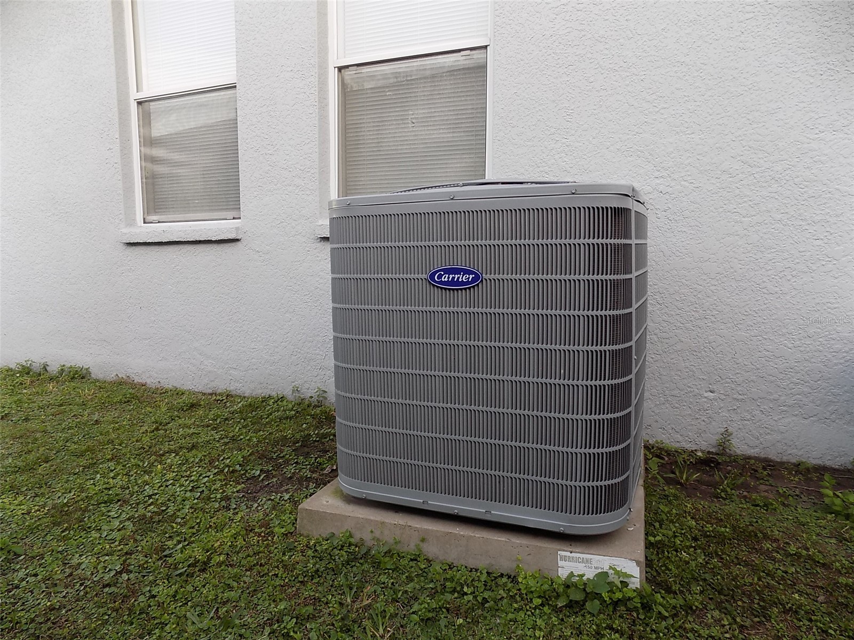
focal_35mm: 23
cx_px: 427
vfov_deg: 58.9
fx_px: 567
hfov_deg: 73.9
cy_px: 320
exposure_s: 1/30
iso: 80
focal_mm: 4
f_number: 3.1
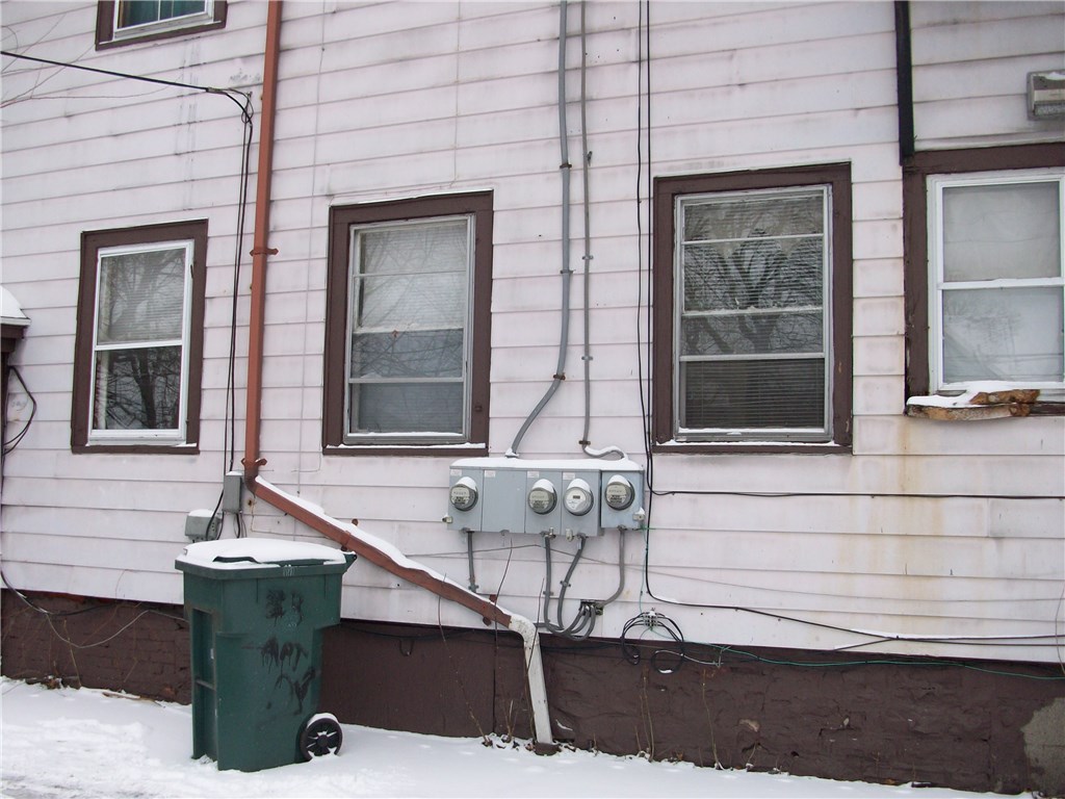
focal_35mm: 34
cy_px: 400
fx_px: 1046
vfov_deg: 41.8
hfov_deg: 54.0
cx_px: 532
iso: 64
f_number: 2.8
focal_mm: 5.7
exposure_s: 1/533
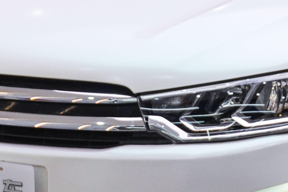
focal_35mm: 243
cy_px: 115
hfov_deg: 8.5
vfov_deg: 5.7
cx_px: 120
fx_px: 1944
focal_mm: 46
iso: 640
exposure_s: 1/80
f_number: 6.3
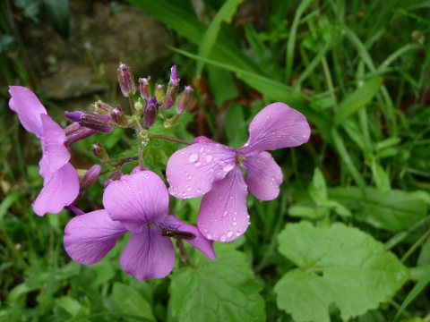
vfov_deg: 44.2
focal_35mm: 32
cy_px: 161
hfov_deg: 56.8
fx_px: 398
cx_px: 215
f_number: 3.5
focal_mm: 5.3
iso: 100
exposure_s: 1/160
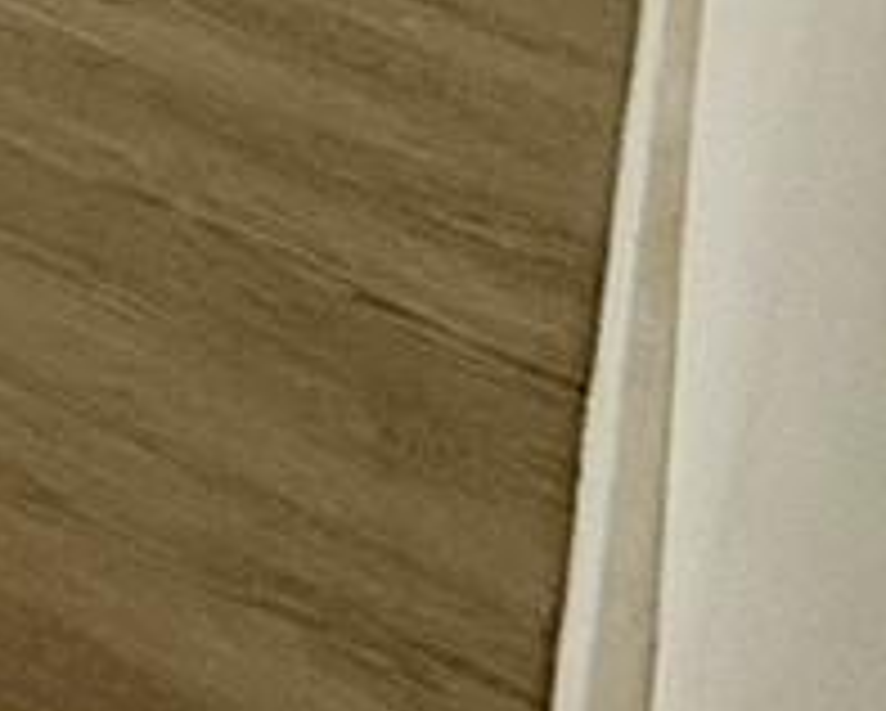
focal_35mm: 111
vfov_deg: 9.9
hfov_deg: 8.7
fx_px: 2914
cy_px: -1516
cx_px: -2492
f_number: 2.2
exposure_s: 1/296
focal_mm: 2.22
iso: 64
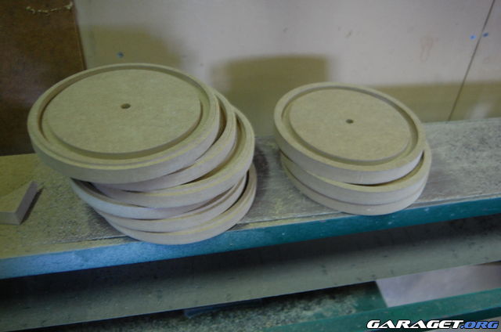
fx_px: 479
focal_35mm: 34
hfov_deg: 55.2
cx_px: 250
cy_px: 166
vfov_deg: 38.2
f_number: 3.8
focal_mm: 23
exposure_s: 1/8
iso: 1100
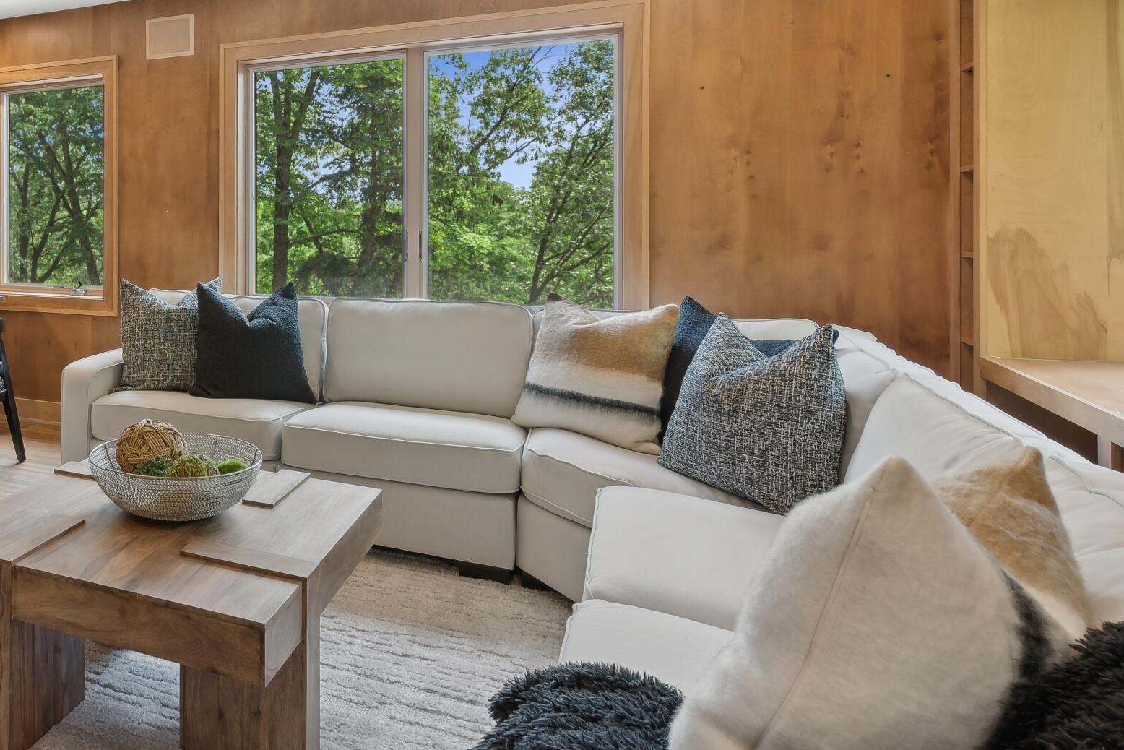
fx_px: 843
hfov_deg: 58.8
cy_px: 200
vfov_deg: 46.5
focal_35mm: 27
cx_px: 139
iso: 200
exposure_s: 1/3.33
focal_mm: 14
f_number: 11
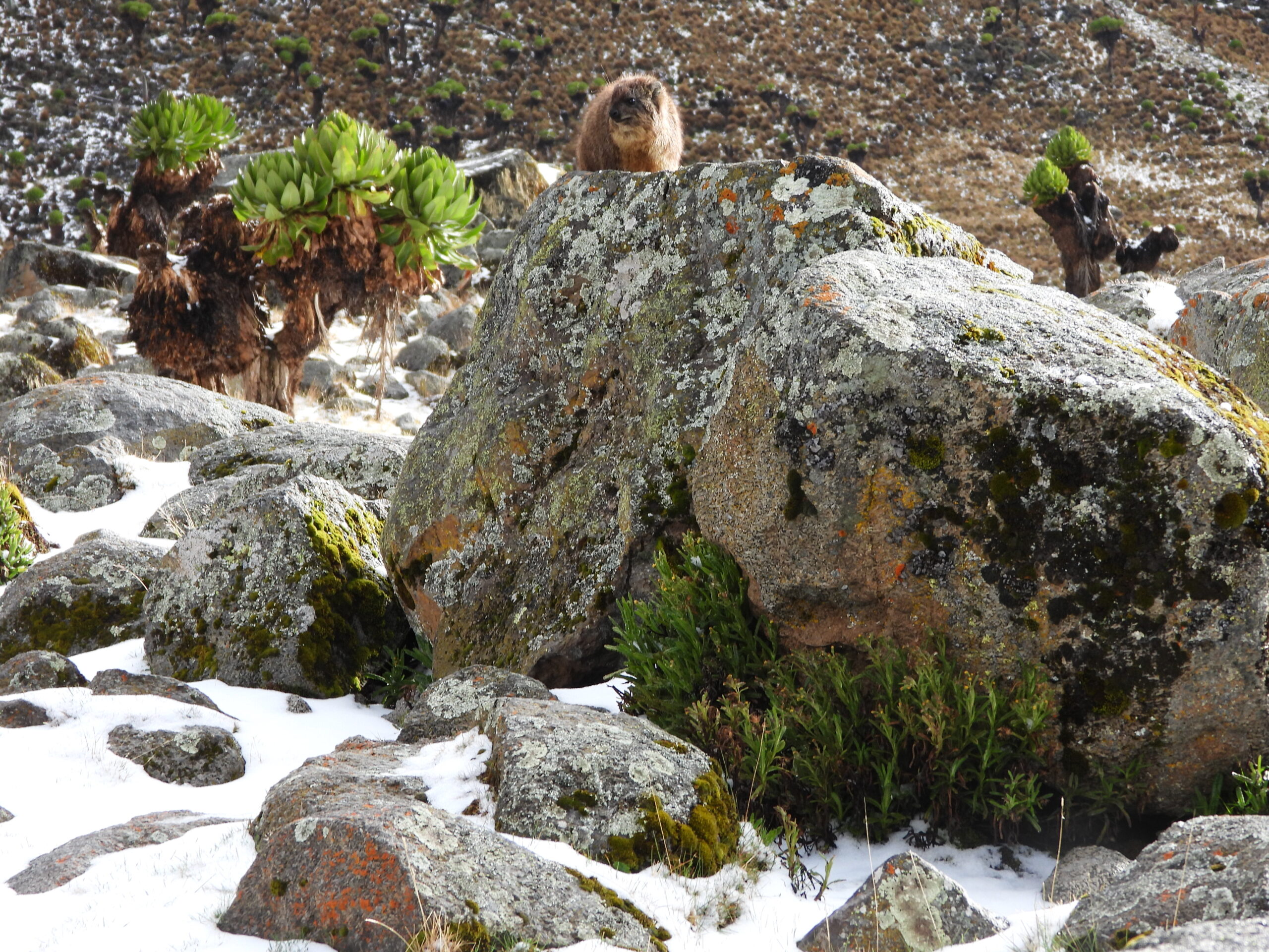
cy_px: 476
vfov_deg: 11.9
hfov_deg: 15.8
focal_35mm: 125
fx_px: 4582
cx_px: 634
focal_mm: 22.5
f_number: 4
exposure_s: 1/200
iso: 100
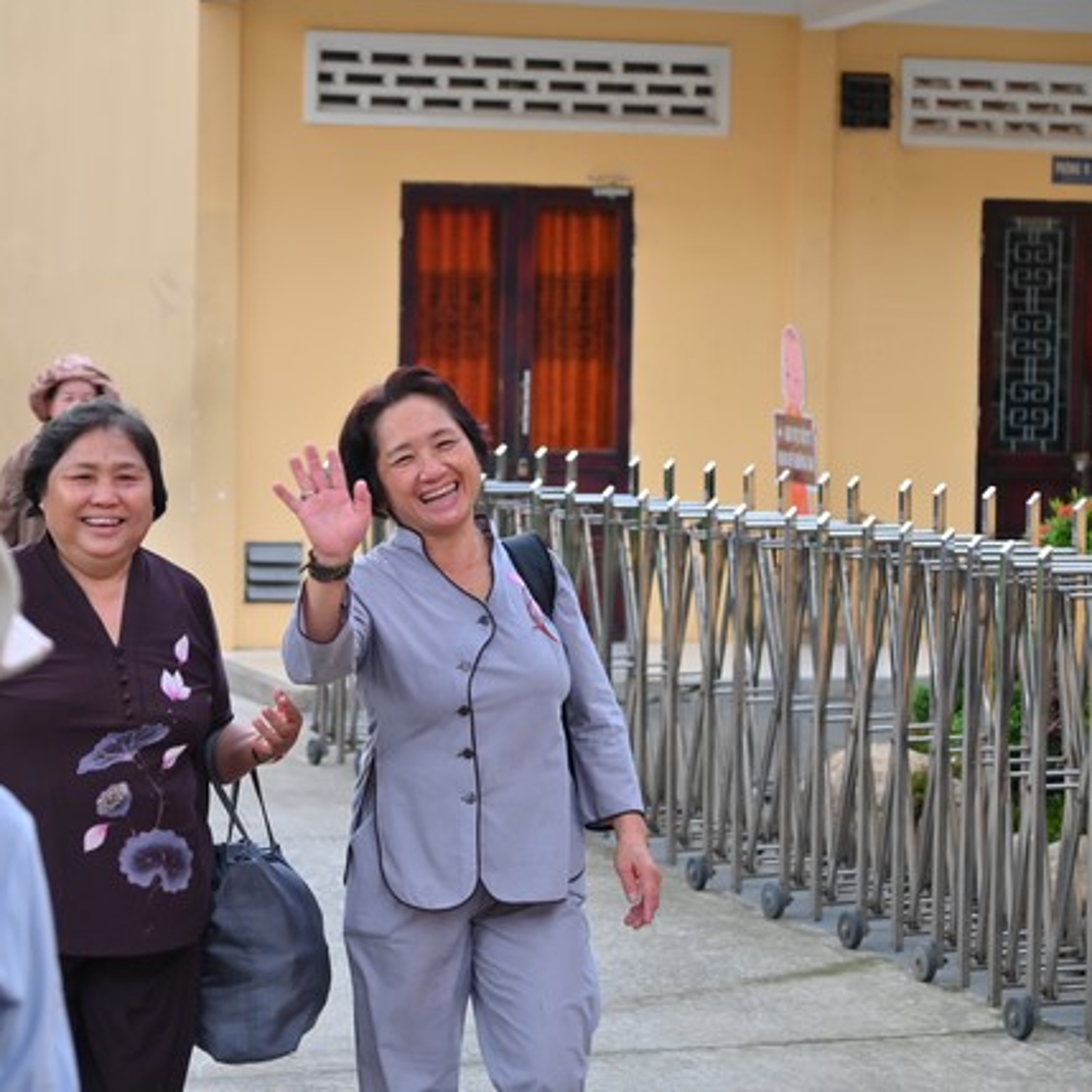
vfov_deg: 20.4
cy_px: 543
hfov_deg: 20.3
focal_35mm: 85
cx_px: 346
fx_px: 3034
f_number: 4.5
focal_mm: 66
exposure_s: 1/320
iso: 320
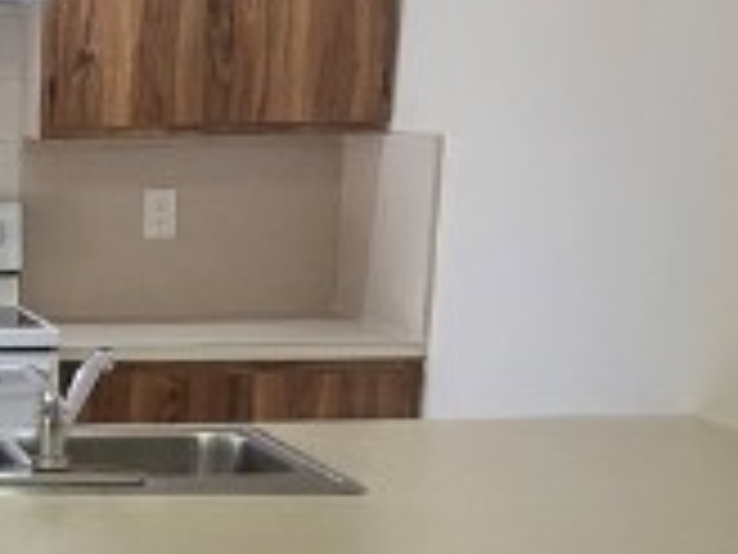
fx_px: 1727
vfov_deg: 17.9
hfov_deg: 21.5
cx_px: -256
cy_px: 491
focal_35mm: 81
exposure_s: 1/120
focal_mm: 2.2
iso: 100
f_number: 1.9
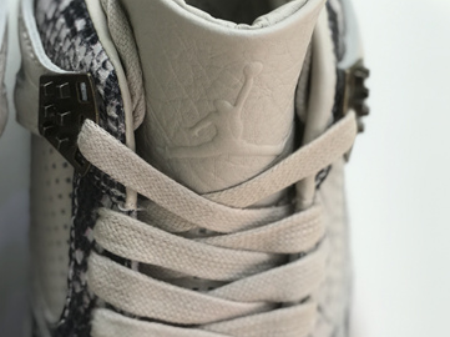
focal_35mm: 117
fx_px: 1519
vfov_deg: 12.6
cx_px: 25
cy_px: 66
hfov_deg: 16.6
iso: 20
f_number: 2.8
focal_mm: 6.6
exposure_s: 1/167
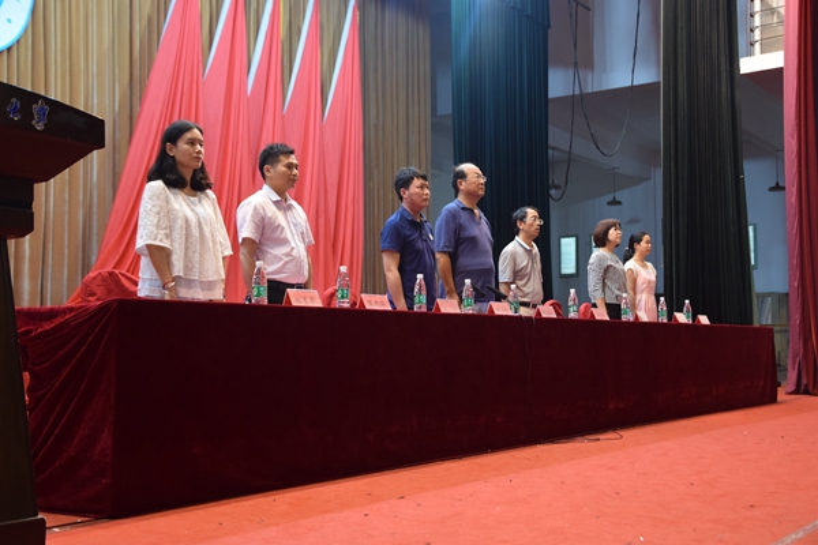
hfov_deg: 43.6
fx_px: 1022
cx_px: 409
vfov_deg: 29.9
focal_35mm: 45
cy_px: 272
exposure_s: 1/25
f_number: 4.2
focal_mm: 30
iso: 1600
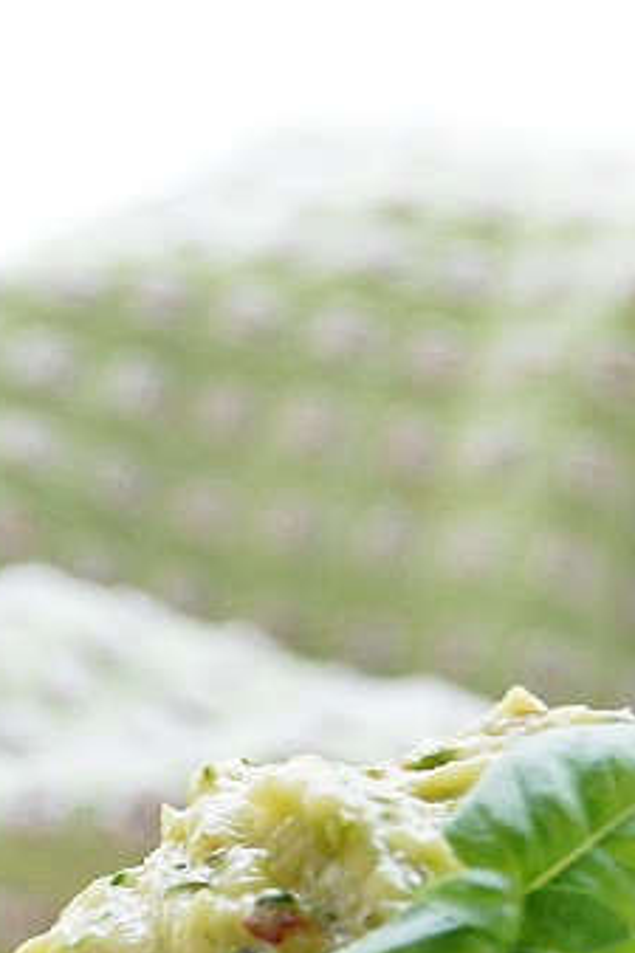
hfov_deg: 5.9
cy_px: 1040
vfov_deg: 8.8
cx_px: 289
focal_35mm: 231
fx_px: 6118
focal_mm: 52
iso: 400
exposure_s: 1/60
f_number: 5.6
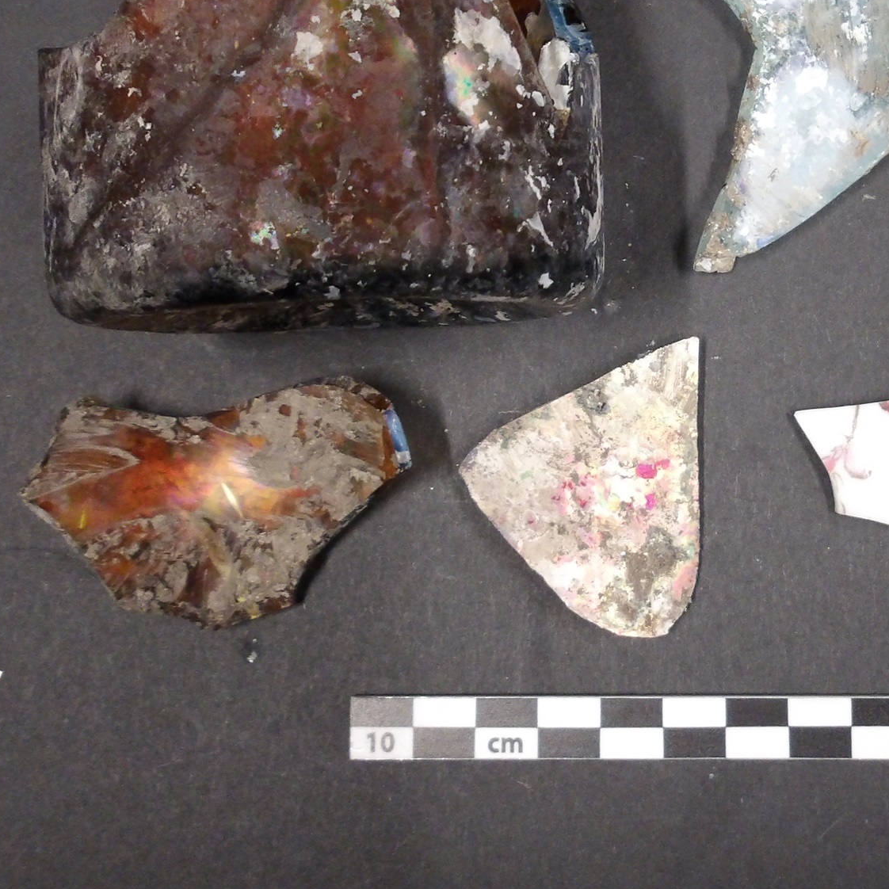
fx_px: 1424
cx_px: 652
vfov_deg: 34.5
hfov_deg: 34.1
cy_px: 327
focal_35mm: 49
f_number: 3
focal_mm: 4.9
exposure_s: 1/60
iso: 709
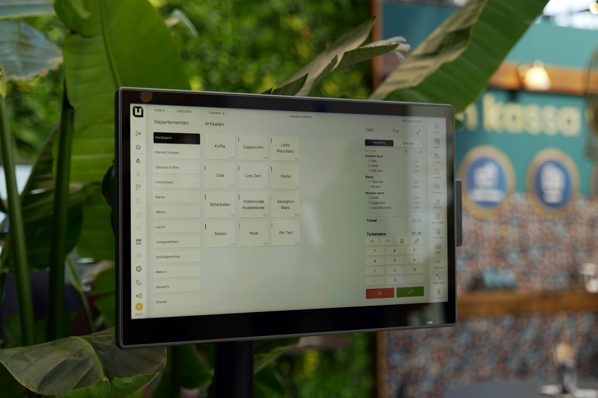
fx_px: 947
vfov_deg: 23.8
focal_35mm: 57
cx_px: 299
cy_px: 199
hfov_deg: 35.1
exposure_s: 1/60
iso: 250
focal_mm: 57
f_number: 4.5
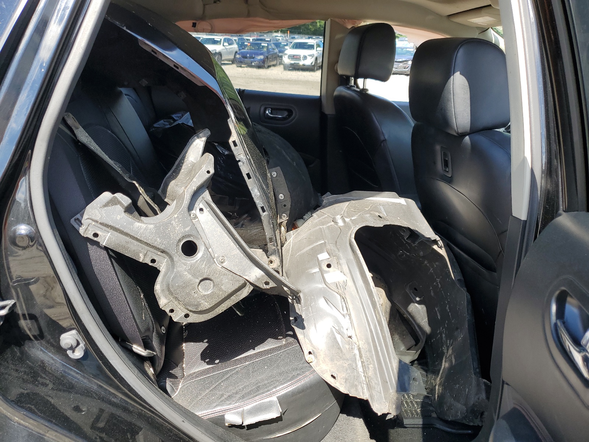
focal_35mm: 26
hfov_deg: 67.3
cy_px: 221
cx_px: 294
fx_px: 442
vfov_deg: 53.1
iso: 50
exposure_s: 1/526
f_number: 1.5
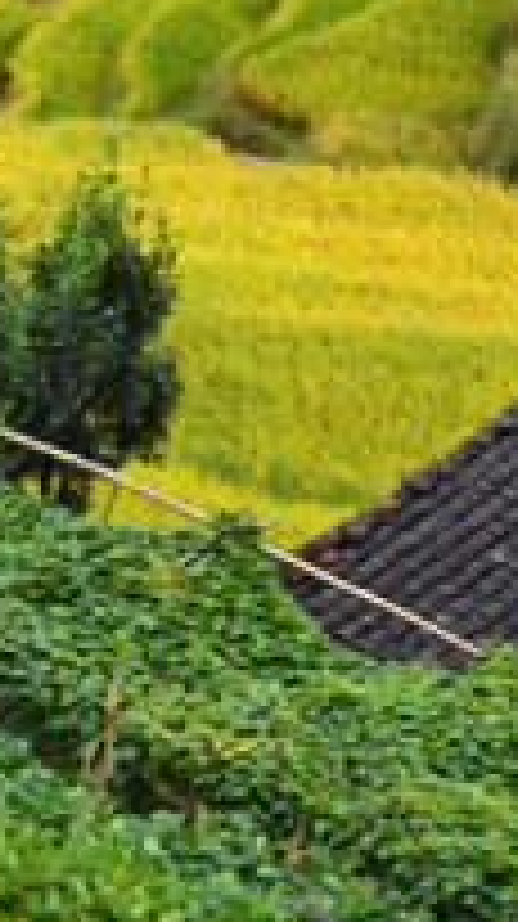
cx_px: 1203
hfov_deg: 3.2
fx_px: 9281
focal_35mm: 379
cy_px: 288
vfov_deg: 5.7
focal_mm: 55
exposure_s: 1/160
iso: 400
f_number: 9
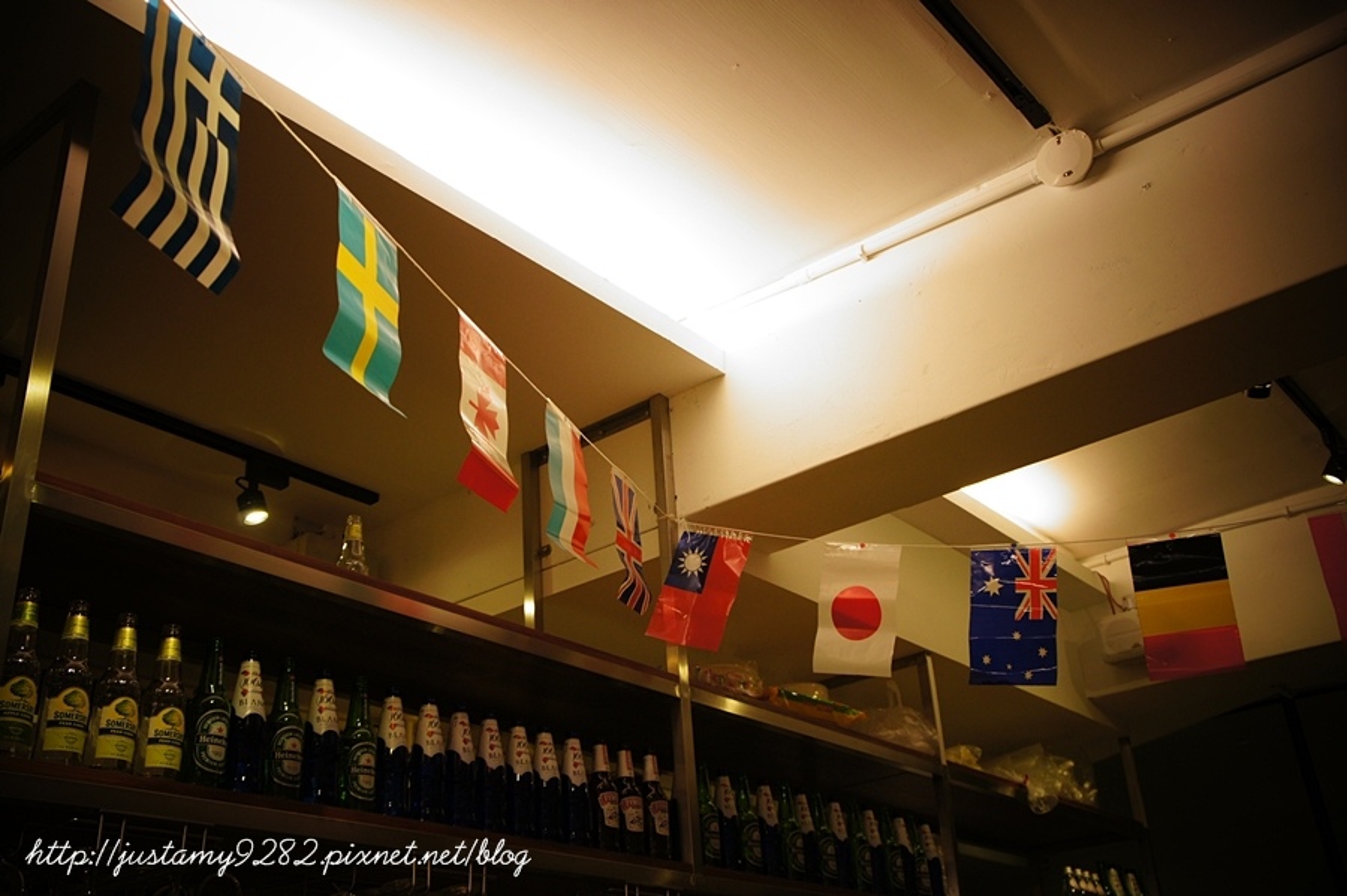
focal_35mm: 36
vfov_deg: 36.8
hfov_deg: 53.2
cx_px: 674
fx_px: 1346
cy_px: 448
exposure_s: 1/40
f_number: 4
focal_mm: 24
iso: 320
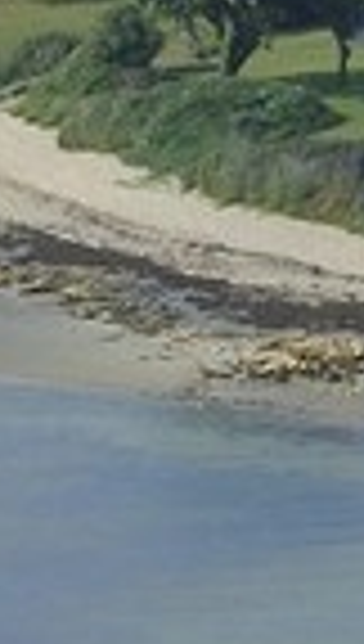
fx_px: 14969
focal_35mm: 877
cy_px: -297
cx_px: 2678
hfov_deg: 1.4
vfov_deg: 2.5
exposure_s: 1/800
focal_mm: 75
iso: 400
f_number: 8
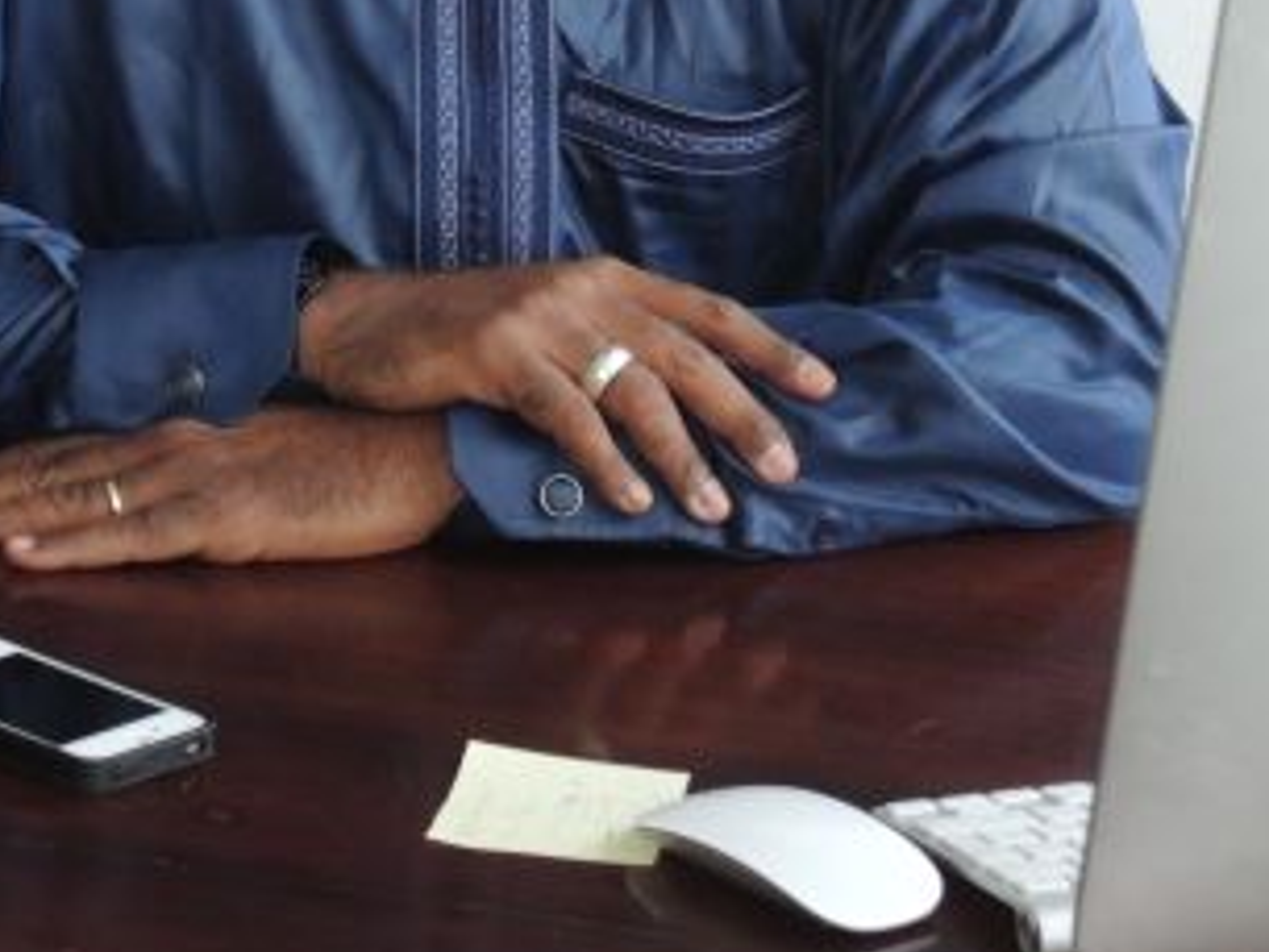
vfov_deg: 9.6
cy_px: -266
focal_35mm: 152
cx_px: 354
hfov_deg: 13.0
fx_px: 5574
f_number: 2.8
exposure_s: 1/60
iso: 400
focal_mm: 12.5
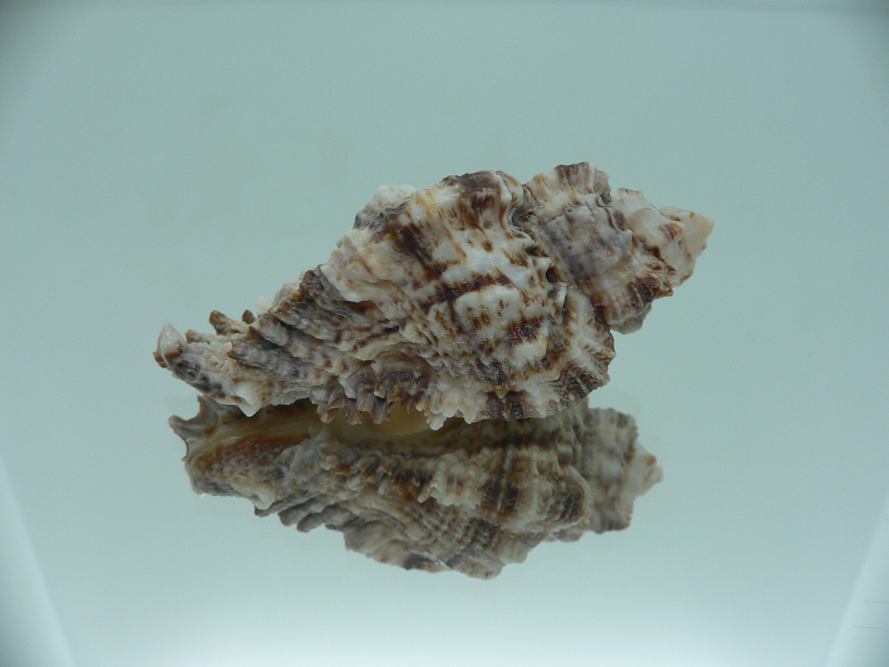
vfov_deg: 40.7
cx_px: 444
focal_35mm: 35
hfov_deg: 52.6
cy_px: 334
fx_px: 899
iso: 80
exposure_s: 1/60
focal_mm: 4.6
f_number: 2.8
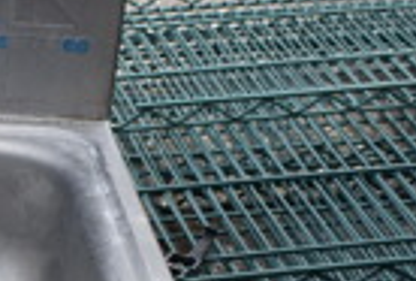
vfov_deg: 11.4
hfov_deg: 16.1
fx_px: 1380
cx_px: -154
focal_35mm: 119
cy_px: 326
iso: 200
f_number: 7.1
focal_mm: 18
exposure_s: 1/250
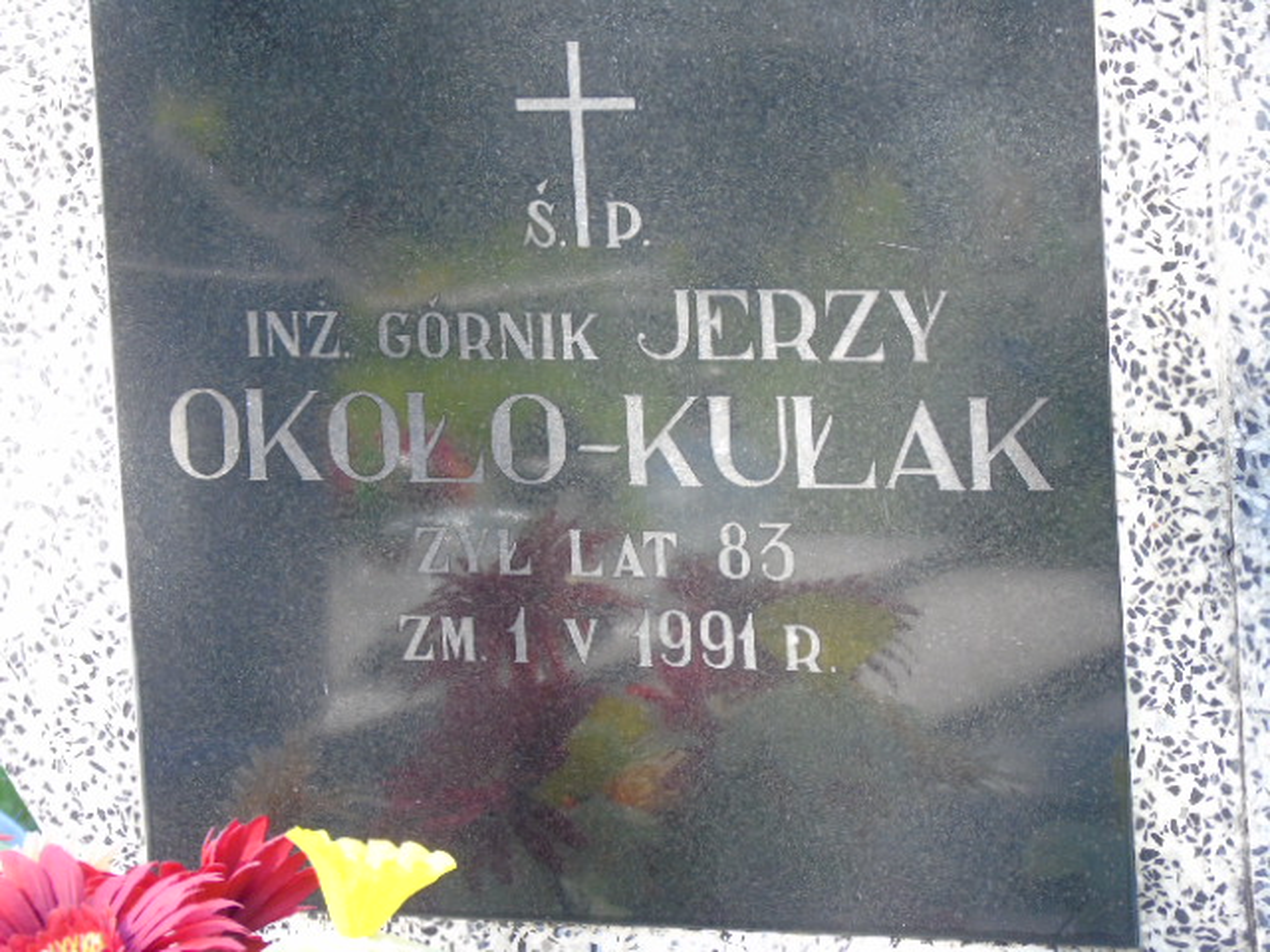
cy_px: 476
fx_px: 5943
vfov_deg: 9.2
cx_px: 635
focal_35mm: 162
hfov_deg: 12.2
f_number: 4.9
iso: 400
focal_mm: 29
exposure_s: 1/125
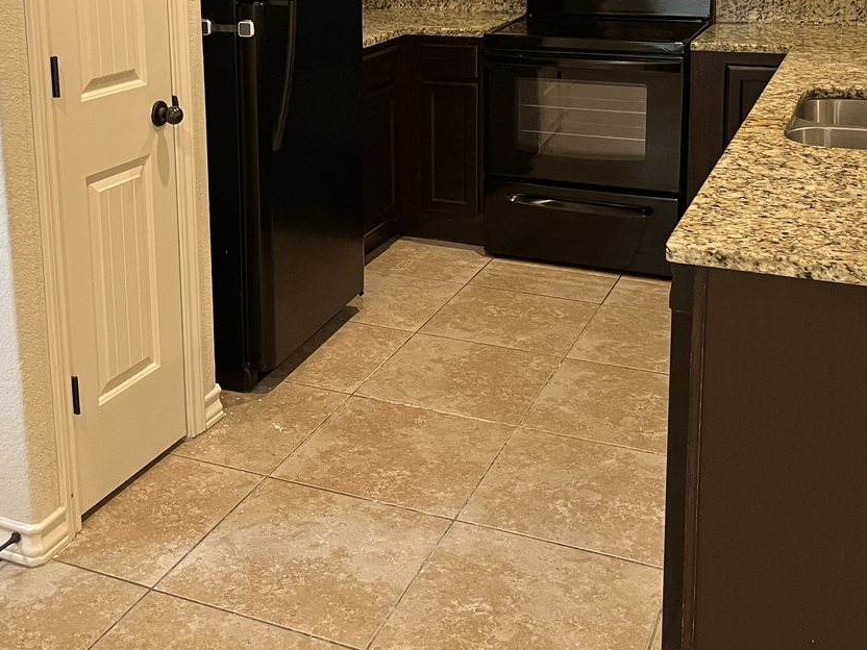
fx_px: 1127
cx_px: 354
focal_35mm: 45
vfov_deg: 31.0
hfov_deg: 41.9
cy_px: 93
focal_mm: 5.1
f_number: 1.6
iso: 200
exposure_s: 1/60
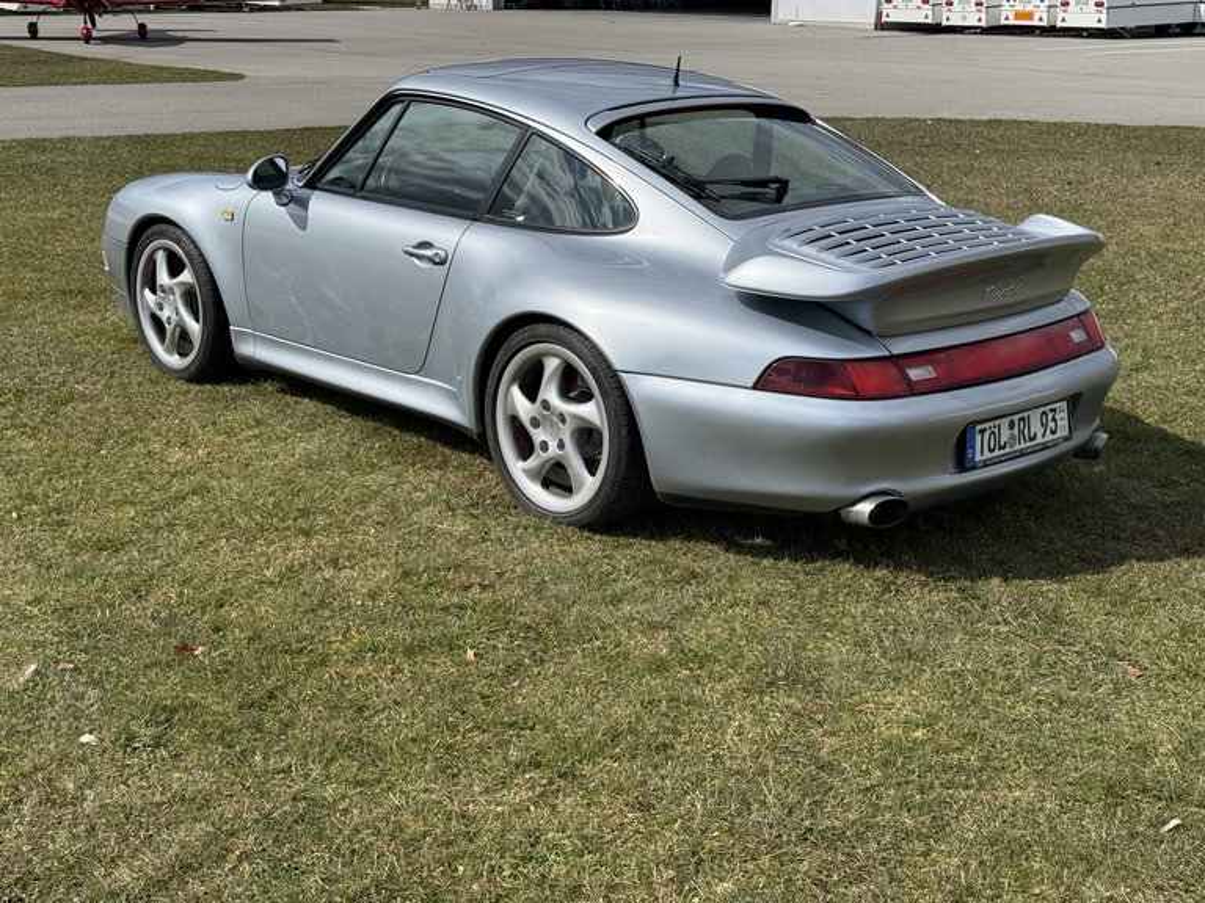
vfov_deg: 30.3
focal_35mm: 48
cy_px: 452
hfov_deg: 39.7
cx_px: 602
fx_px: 1671
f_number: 1.78
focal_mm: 6.76
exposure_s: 1/9901
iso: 100
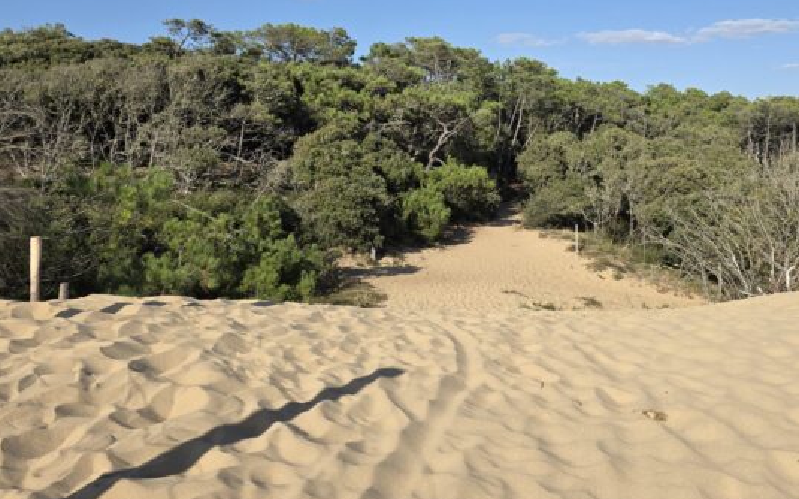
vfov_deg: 35.9
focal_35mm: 35
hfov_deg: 55.0
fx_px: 762
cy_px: 163
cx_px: 476
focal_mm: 6.3
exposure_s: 1/7626
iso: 80
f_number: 1.7
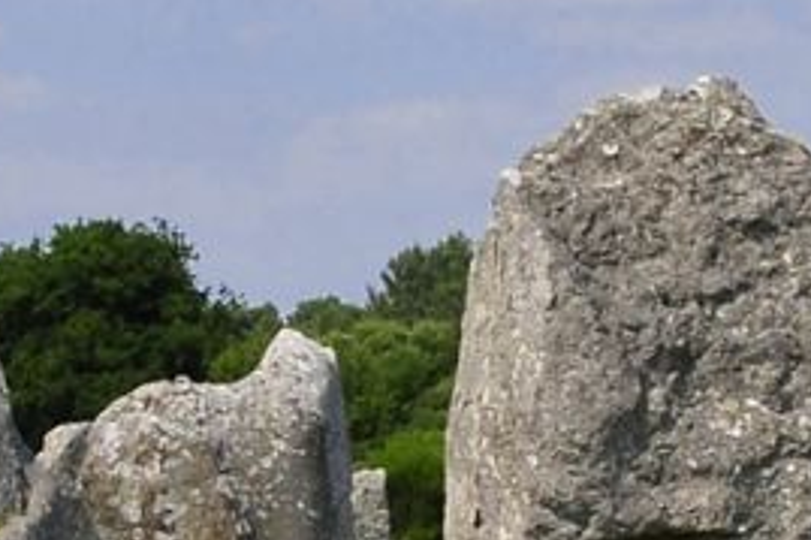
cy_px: 481
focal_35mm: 297
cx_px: 437
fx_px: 6686
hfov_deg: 6.9
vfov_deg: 4.6
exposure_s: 1/250
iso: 200
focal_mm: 26
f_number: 11
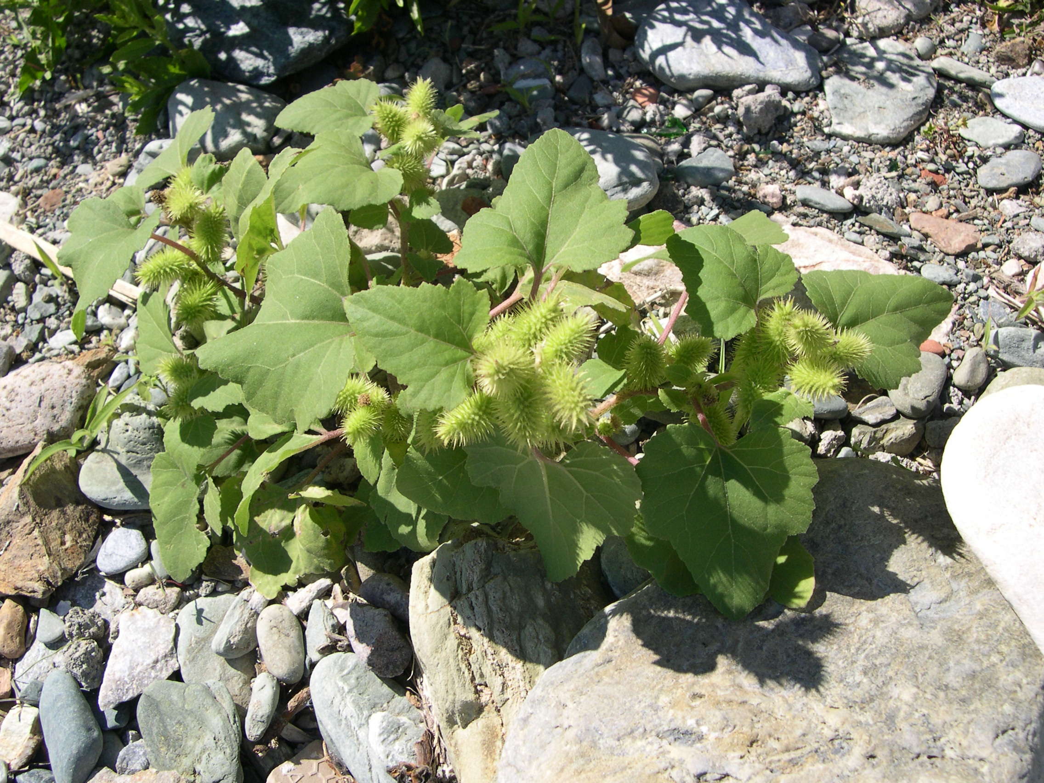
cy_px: 392
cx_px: 522
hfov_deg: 49.0
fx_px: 1146
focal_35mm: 38
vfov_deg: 37.7
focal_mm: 8
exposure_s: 1/181
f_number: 7.6
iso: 100
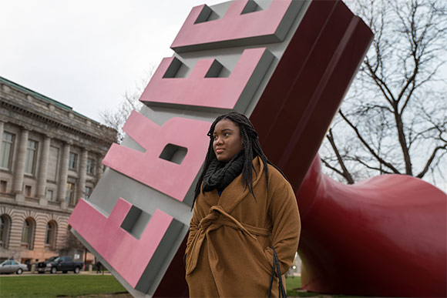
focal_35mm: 36
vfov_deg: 36.9
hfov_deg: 53.1
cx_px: 224
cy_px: 149
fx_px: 447
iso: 200
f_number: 4
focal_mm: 36
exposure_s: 1/60
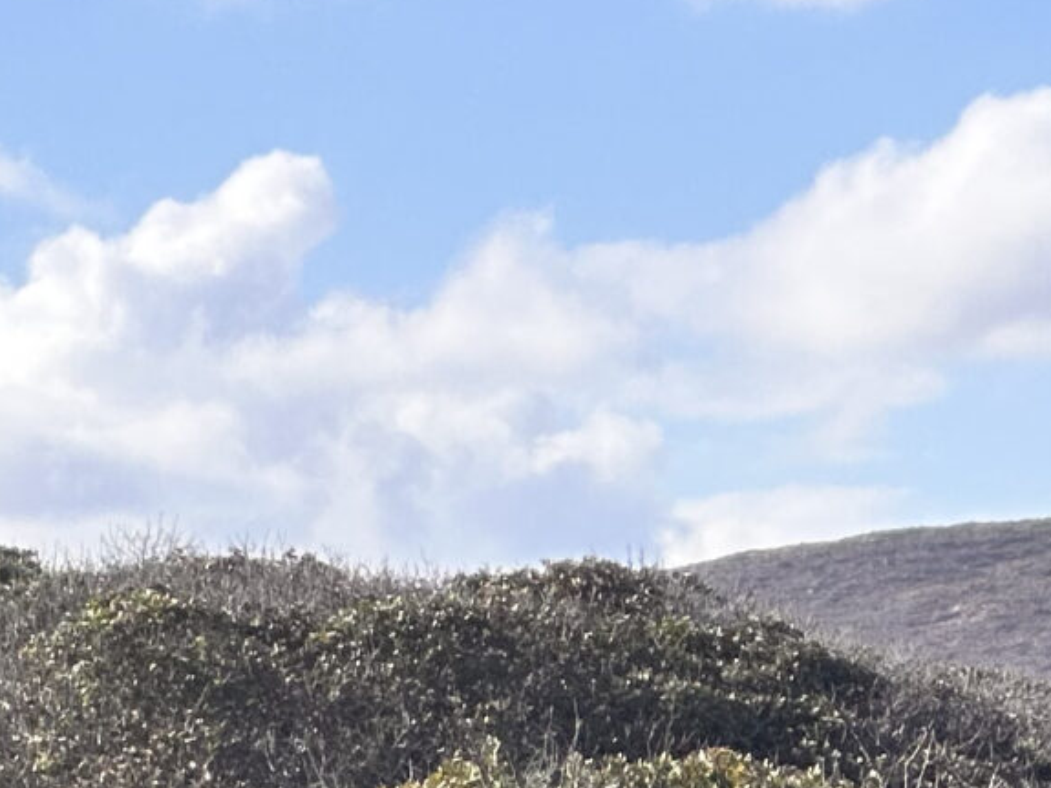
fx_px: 10412
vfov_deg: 4.3
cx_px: 654
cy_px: 1728
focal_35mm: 343
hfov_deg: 5.8
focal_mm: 9
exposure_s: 1/727
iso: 32
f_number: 2.8
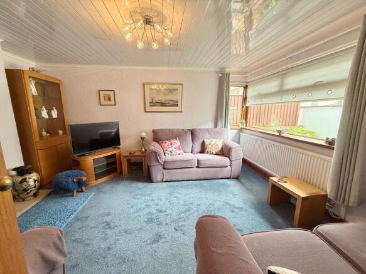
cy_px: 137
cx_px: 183
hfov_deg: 102.1
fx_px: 148
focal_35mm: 14
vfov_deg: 85.7
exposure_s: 1/100
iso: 100
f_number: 2.2
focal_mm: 2.22
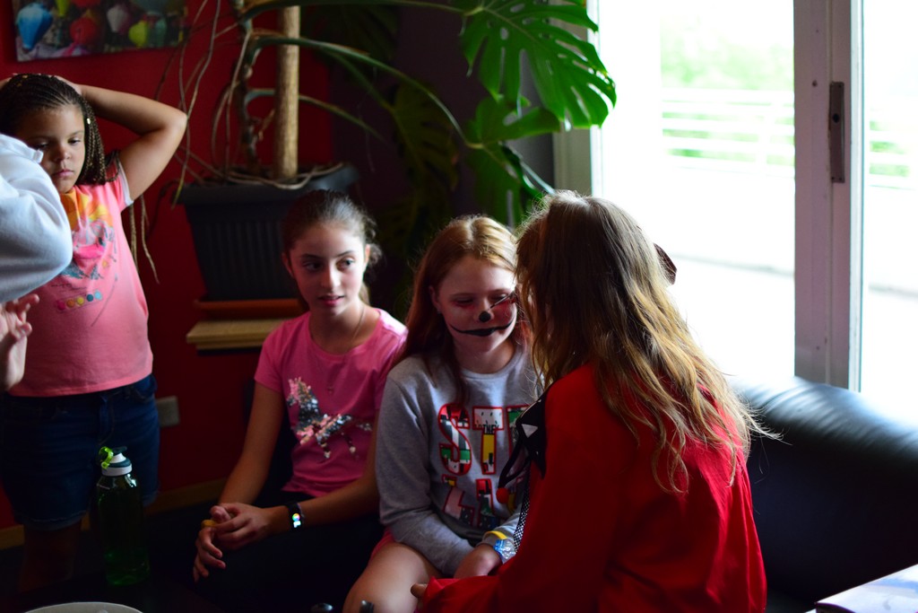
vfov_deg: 25.8
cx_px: 459
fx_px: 1339
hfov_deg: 37.8
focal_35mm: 52
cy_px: 306
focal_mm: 35
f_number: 1.8
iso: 1600
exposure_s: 1/320
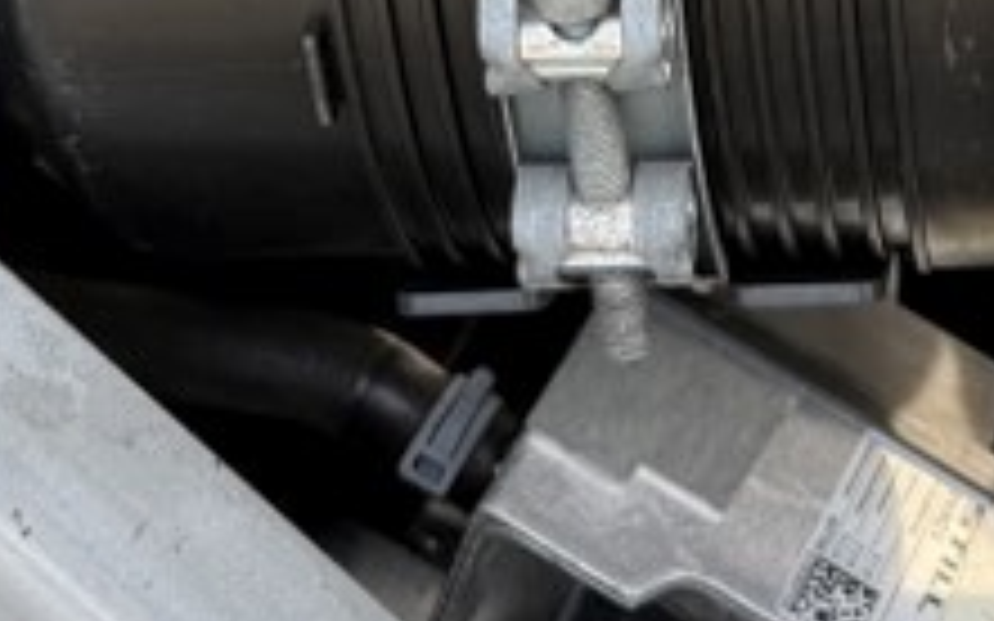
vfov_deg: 13.4
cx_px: 657
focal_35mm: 92
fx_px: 2492
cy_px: -320
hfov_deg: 22.5
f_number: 1.78
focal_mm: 6.76
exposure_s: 1/387
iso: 80
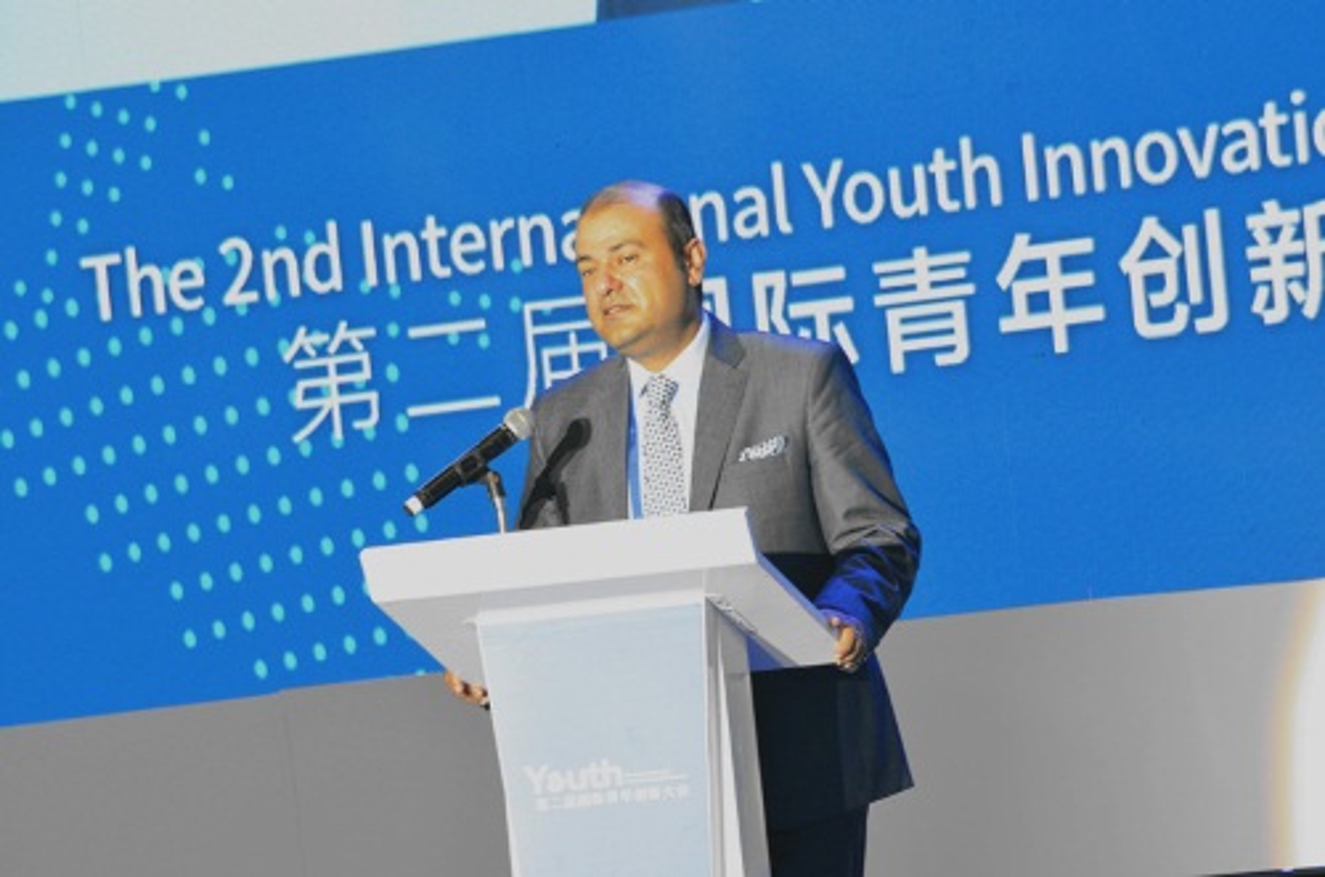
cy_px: 438
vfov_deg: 3.0
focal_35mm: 450
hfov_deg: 4.6
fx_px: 16526
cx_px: 662
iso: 400
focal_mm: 300
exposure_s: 1/13
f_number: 10
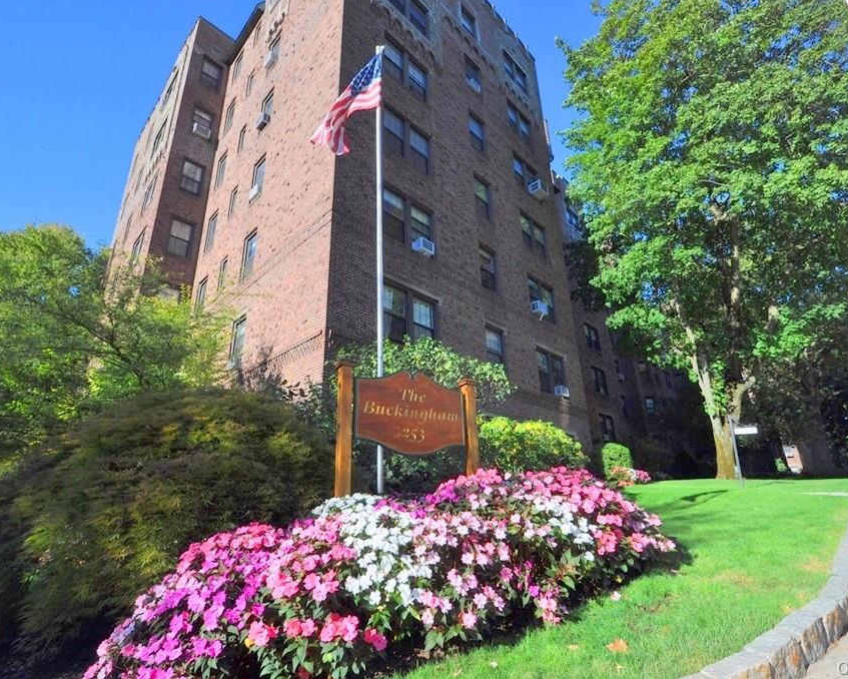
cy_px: 340
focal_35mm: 17
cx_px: 426
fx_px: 427
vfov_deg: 77.0
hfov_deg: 89.6
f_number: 8
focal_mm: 10
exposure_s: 1/250
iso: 200
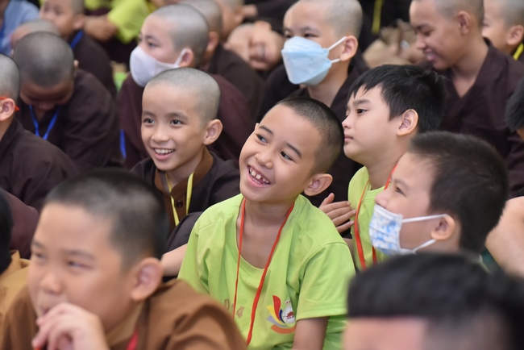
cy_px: 175
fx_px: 1485
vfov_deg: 13.4
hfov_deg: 20.0
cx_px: 262
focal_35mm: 102
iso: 3200
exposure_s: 1/160
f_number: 5
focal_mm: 102
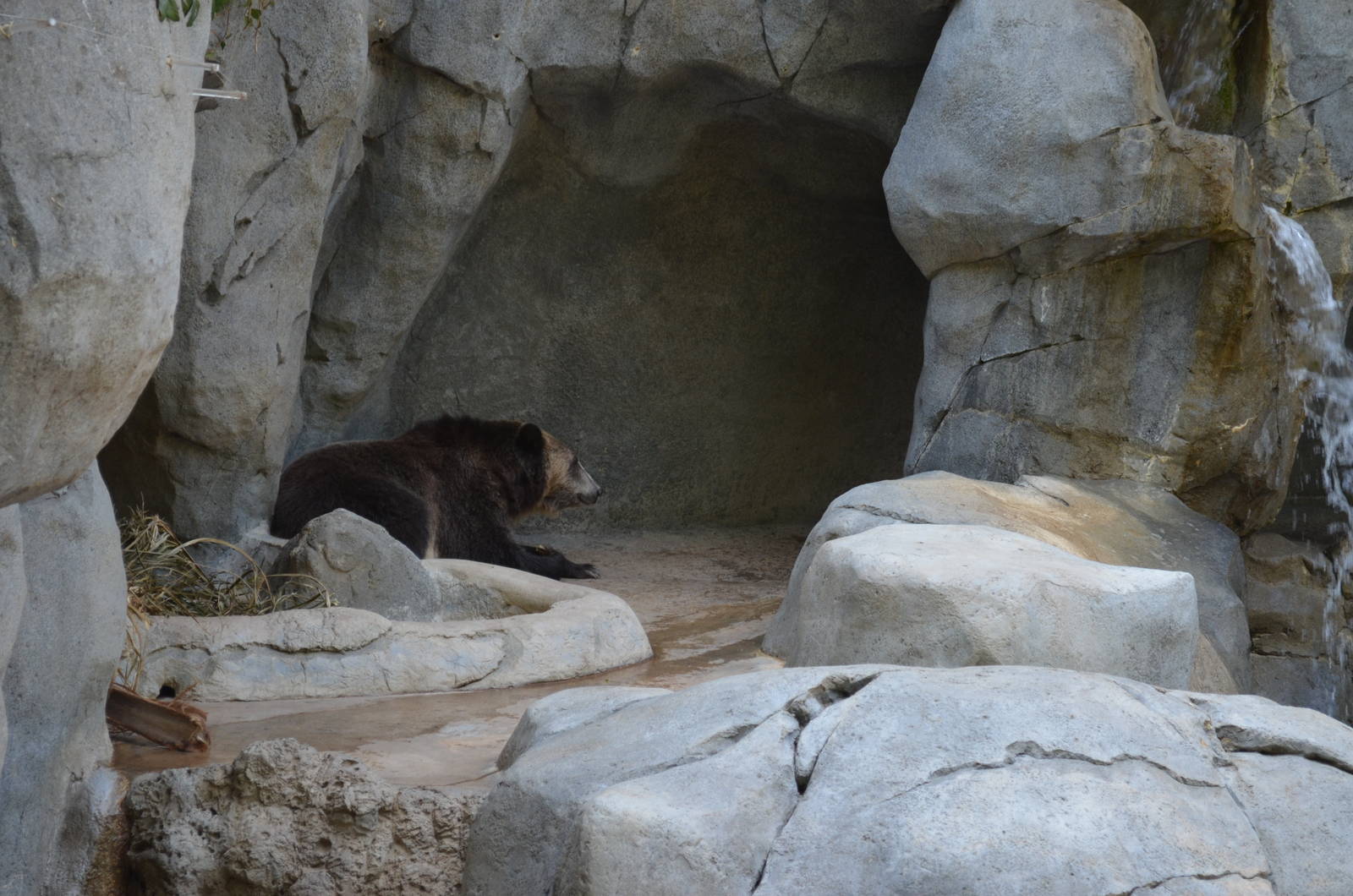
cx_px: 676
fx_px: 3094
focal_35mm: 82
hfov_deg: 24.7
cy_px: 448
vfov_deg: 16.5
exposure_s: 1/125
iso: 400
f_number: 5.6
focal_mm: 55
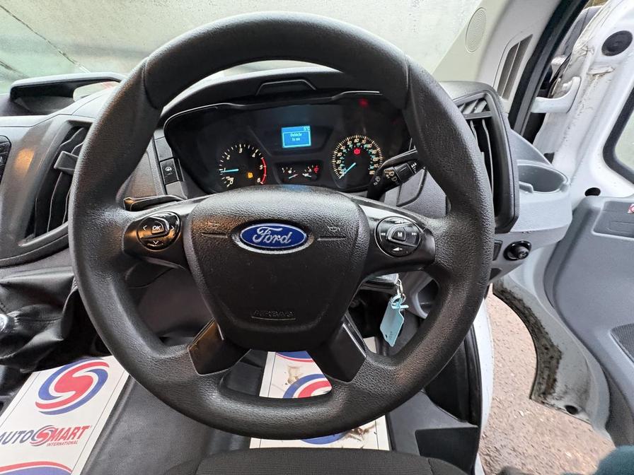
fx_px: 256
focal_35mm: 14
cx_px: 317
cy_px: 238
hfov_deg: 102.1
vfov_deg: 85.7
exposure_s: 1/60
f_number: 2.2
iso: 800
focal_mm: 2.22
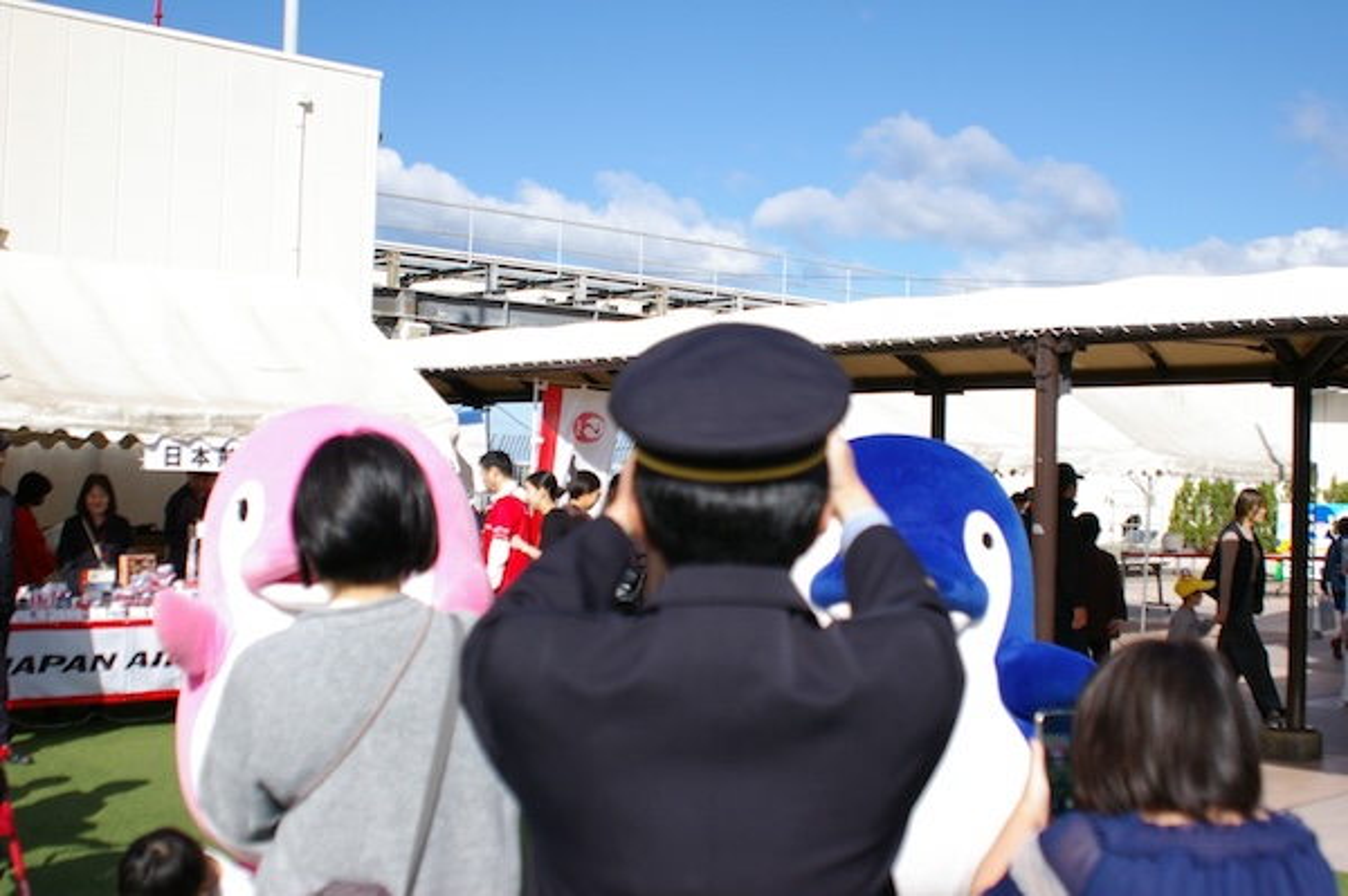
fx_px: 1571
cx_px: 674
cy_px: 448
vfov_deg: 31.8
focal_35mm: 42
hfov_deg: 46.4
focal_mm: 28
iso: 400
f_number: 4
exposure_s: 1/4000
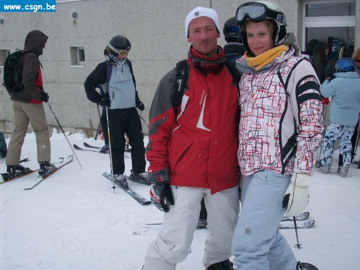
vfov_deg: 31.5
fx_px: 478
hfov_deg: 41.2
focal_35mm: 46
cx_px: 180
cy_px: 135
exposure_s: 1/340
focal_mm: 7.6
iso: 80
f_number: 6.3
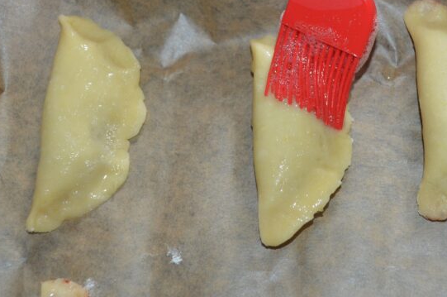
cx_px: 281
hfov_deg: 30.4
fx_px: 818
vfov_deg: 20.5
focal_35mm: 66
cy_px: 119
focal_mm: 34
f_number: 5
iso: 800
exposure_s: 1/60
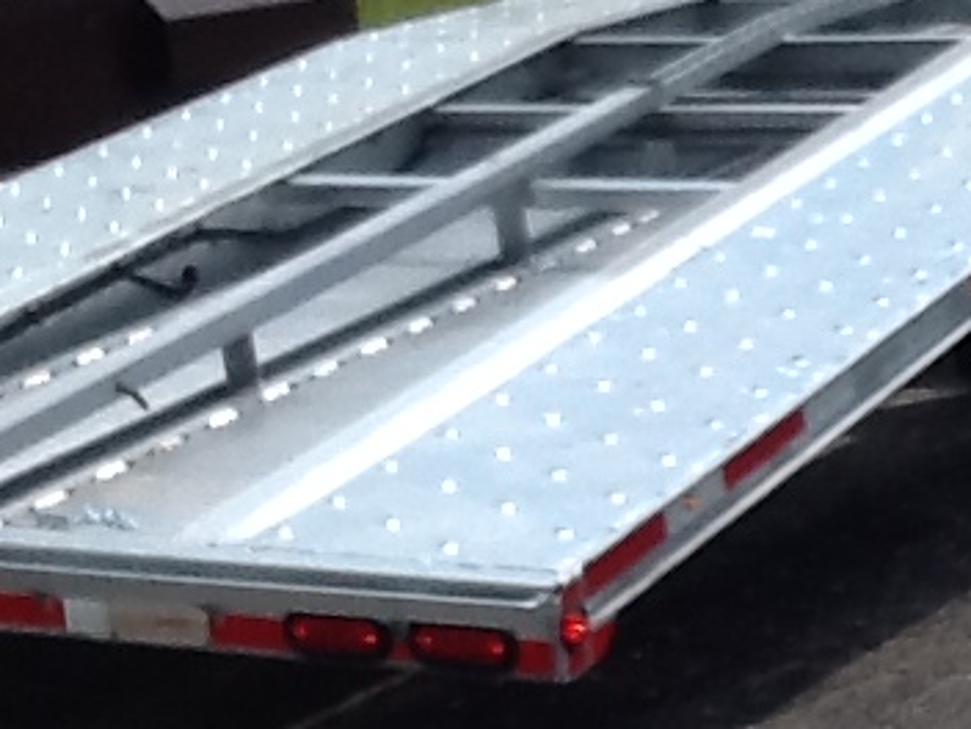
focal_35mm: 120
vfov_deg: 12.3
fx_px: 3366
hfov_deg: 15.9
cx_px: 1106
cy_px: 320
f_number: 2.4
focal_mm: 2.03
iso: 40
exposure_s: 1/1912
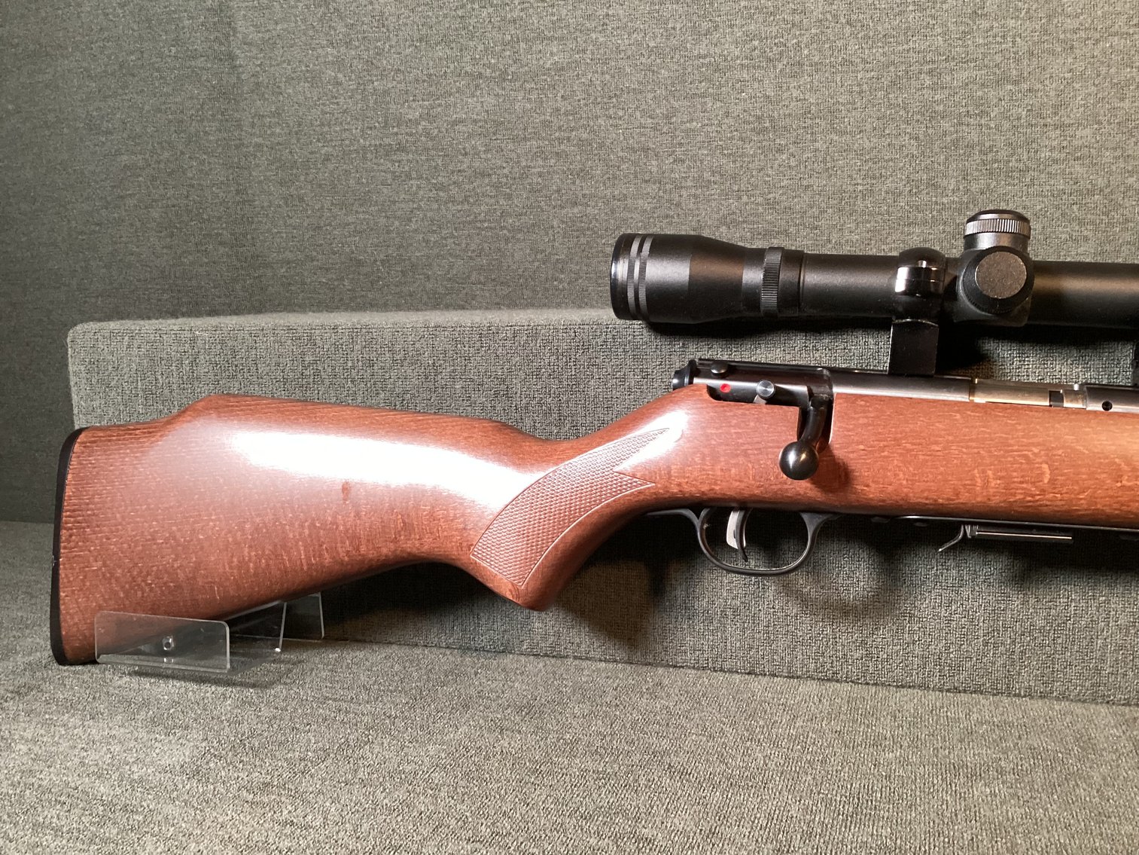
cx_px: 570
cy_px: 428
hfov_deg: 58.3
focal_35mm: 31
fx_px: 1020
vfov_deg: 45.4
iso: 250
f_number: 2.4
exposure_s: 1/40
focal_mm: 3.3
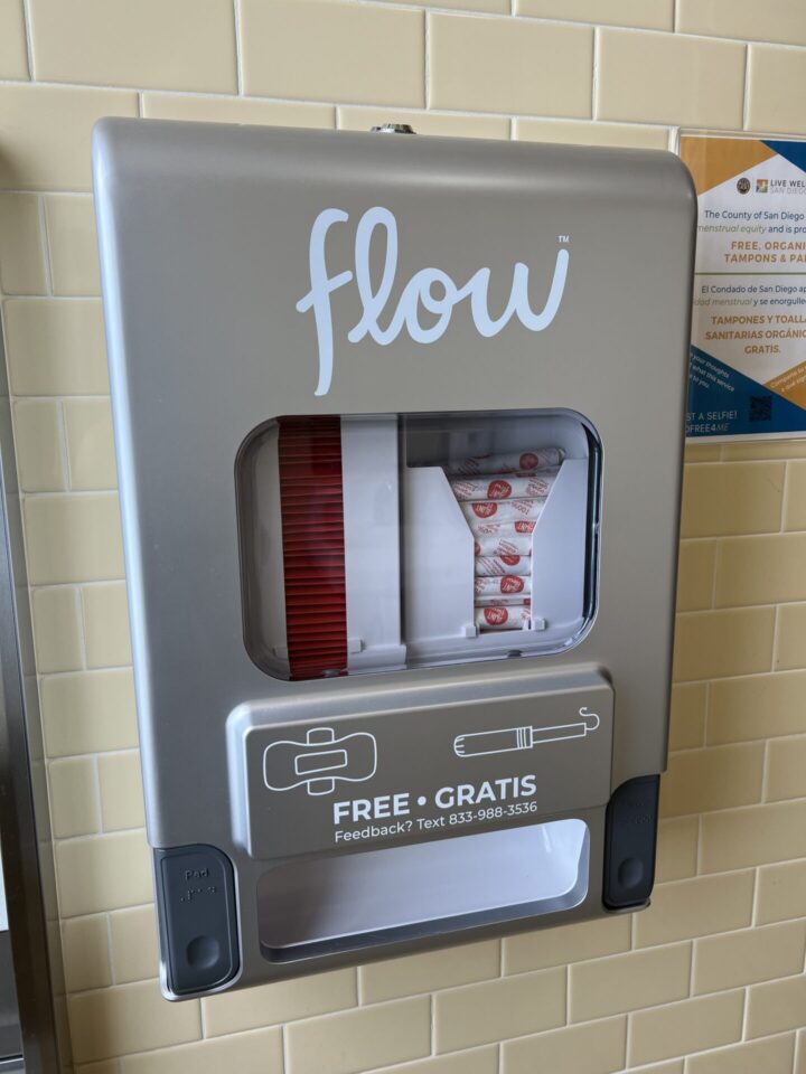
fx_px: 807
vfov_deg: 67.3
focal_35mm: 26
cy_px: 537
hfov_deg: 53.1
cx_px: 403
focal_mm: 5.7
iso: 40
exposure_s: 1/153
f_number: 1.5
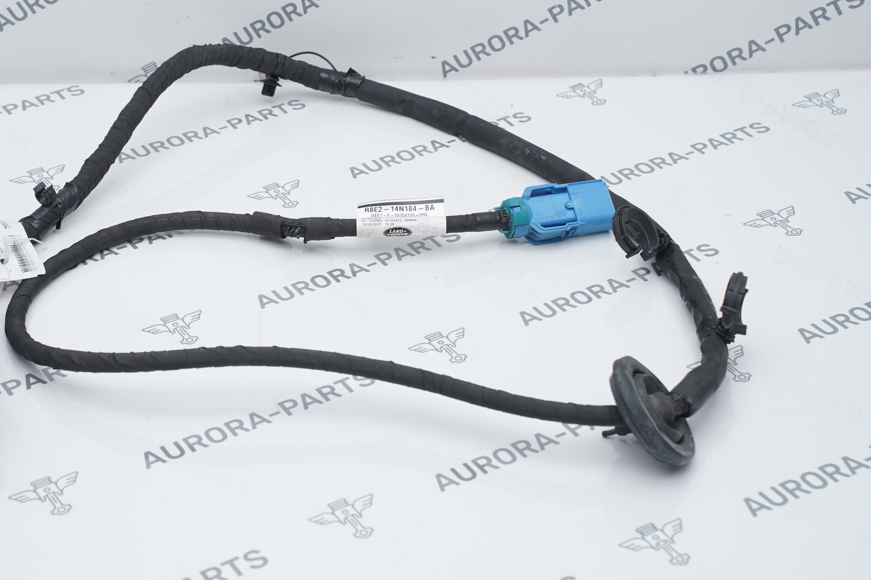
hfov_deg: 24.1
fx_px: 2032
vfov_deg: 16.2
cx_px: 316
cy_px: 215
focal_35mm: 84
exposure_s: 1/160
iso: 500
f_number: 6.3
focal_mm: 65
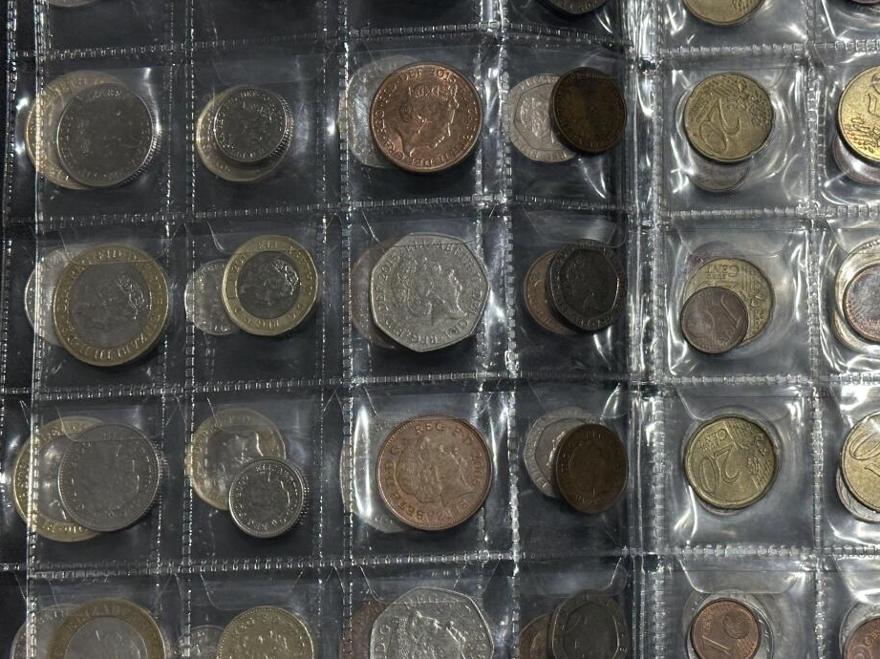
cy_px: 285
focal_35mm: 73
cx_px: 655
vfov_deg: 20.1
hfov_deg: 26.4
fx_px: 1855
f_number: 1.78
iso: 64
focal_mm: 6.86
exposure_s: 1/50
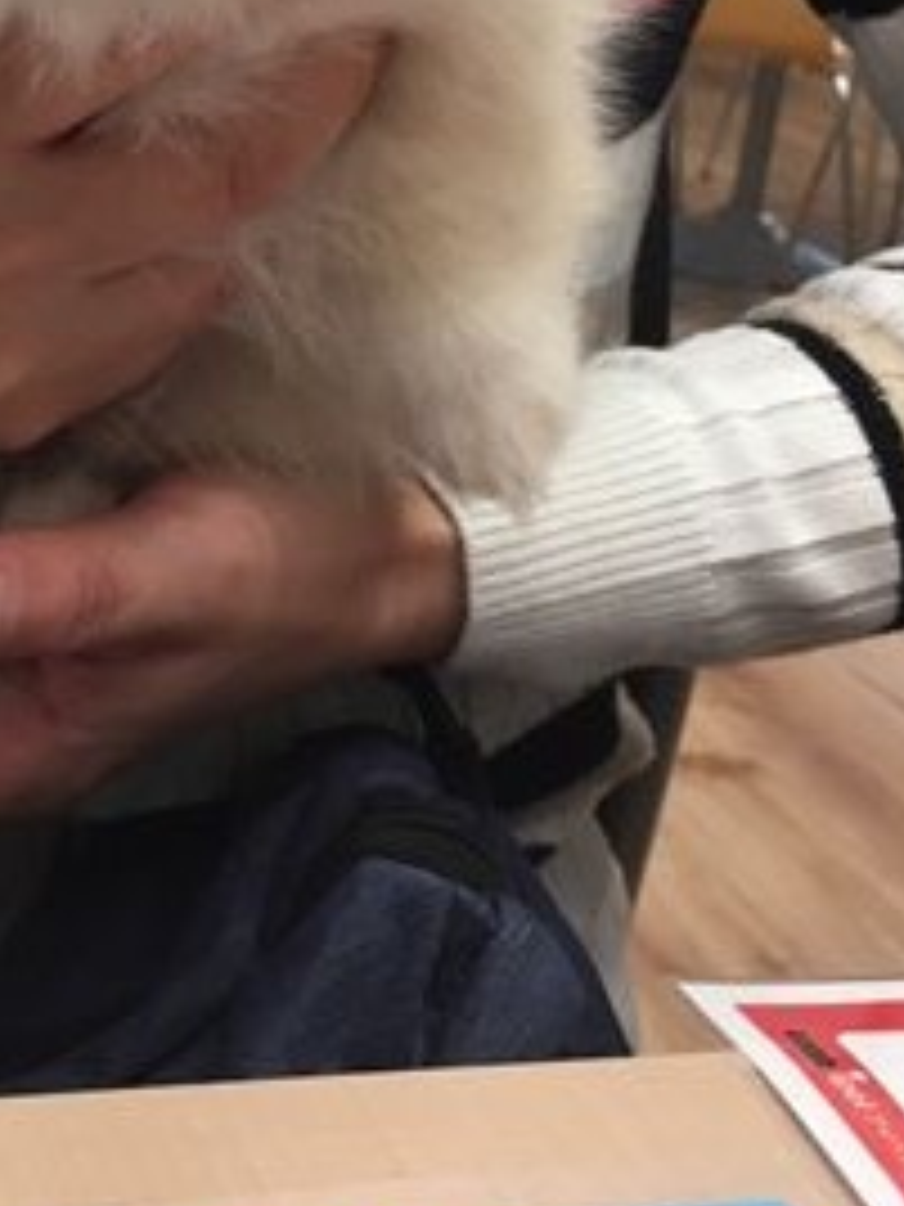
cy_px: 387
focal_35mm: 65
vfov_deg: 29.6
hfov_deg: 21.7
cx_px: -13
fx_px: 2263
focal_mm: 4.15
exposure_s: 1/30
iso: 25
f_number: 2.2
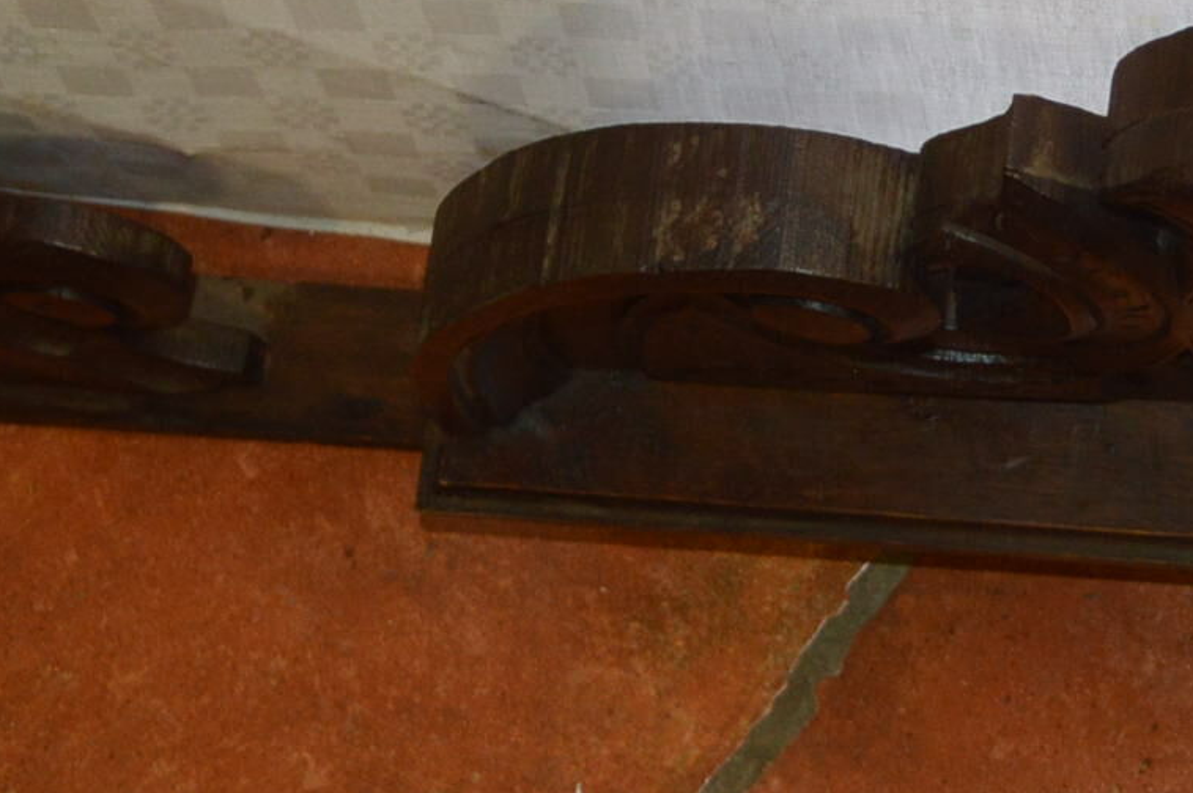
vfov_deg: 10.3
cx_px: 1580
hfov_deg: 14.9
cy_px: -173
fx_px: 4337
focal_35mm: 131
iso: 500
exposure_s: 1/60
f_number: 3.8
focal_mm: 22
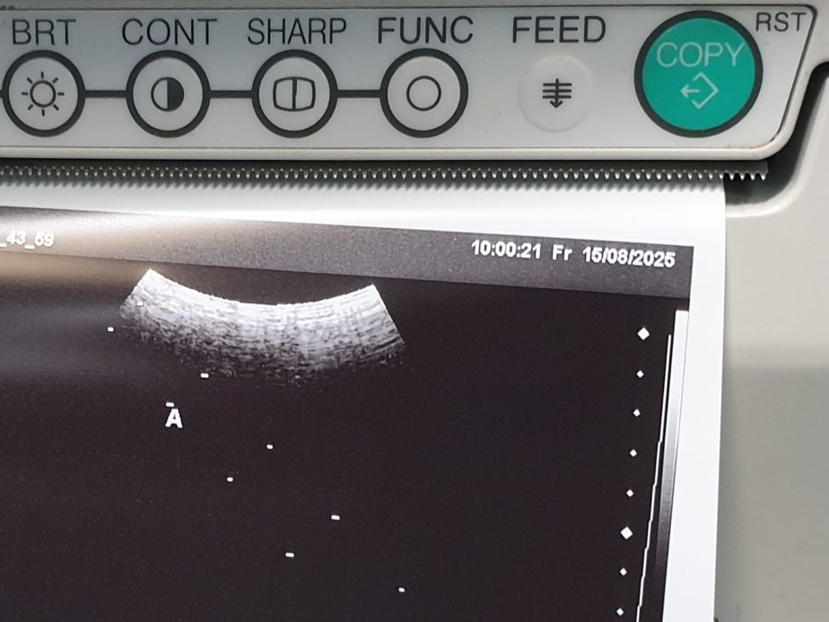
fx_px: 1724
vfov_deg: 20.4
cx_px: 205
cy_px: 416
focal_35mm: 72
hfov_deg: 26.7
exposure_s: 1/33
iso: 320
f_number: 2.4
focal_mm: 4.3
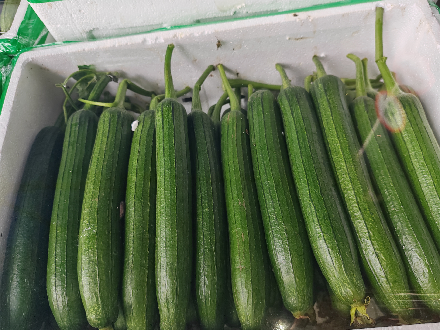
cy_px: 165
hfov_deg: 65.3
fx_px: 343
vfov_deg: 51.4
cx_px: 220
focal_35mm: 27
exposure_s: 1/100
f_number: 1.8
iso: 320
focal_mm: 6.14
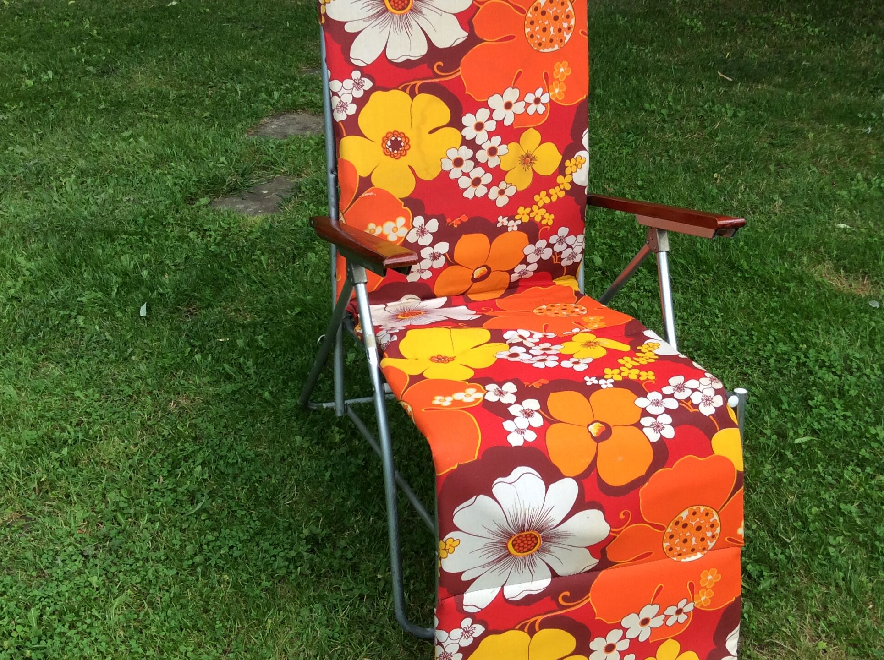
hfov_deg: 43.9
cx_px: 459
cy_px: 327
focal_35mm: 43
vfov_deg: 33.5
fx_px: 1097
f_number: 2.4
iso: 32
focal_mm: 3.3
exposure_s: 1/268
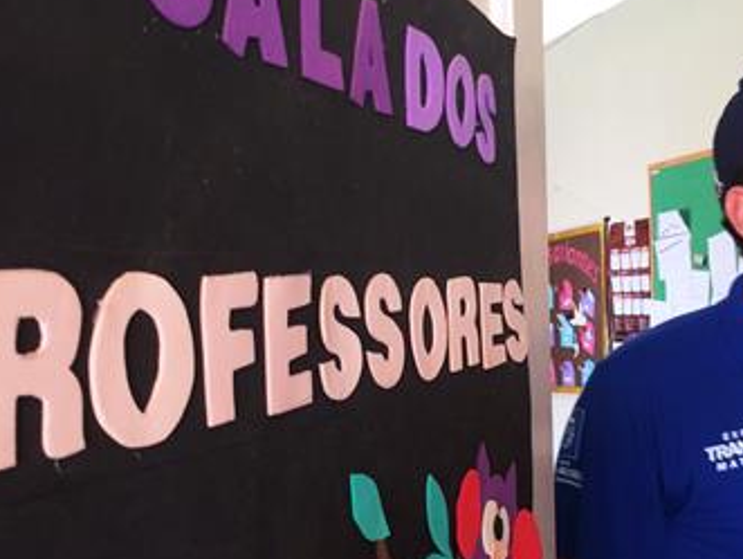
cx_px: 449
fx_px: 1203
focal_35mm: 56
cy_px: 251
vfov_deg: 26.1
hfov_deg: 34.2
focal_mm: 4.15
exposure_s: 1/30
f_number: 2.2
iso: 125
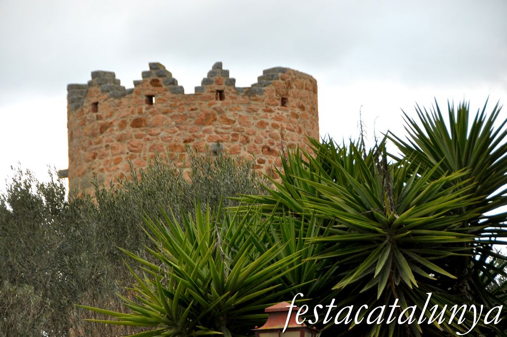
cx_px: 254
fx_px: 2215
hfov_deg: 13.1
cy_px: 168
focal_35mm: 158
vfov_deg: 8.7
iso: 320
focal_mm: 105
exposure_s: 1/80
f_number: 5.3
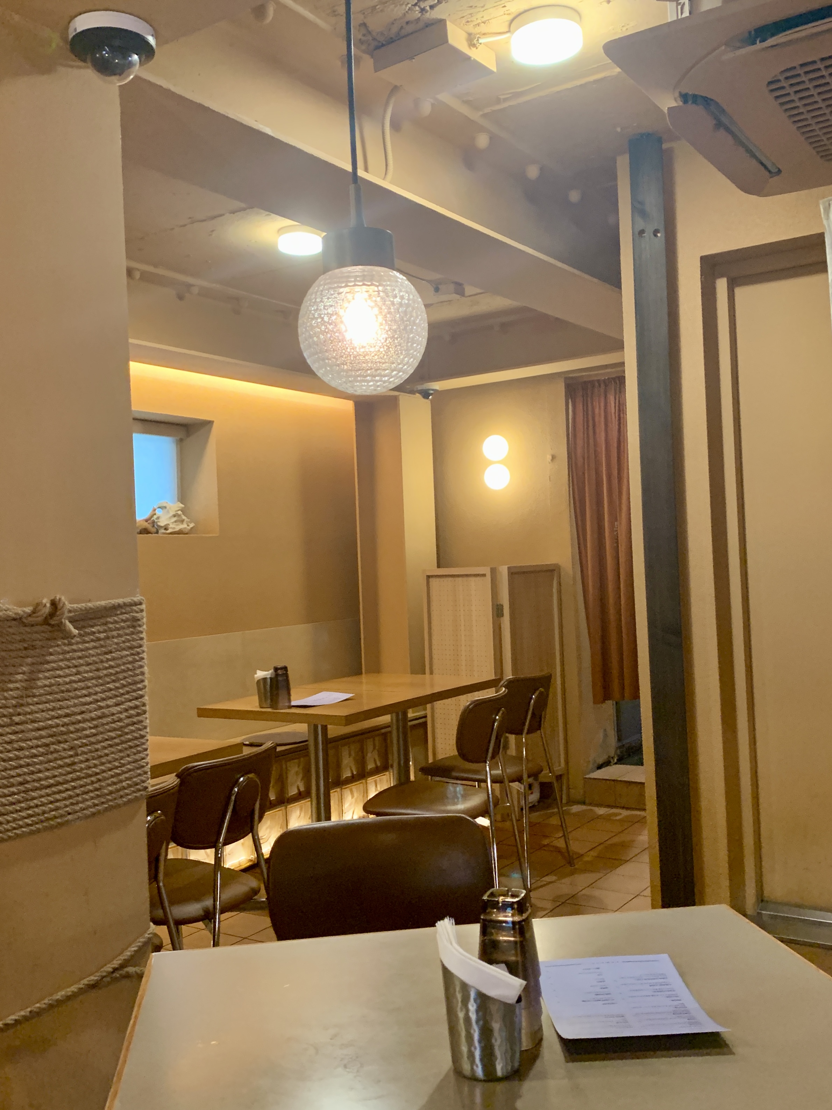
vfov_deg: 67.3
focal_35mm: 26
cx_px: 416
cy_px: 555
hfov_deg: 53.1
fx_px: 833
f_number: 1.8
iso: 400
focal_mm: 4.25
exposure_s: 1/60
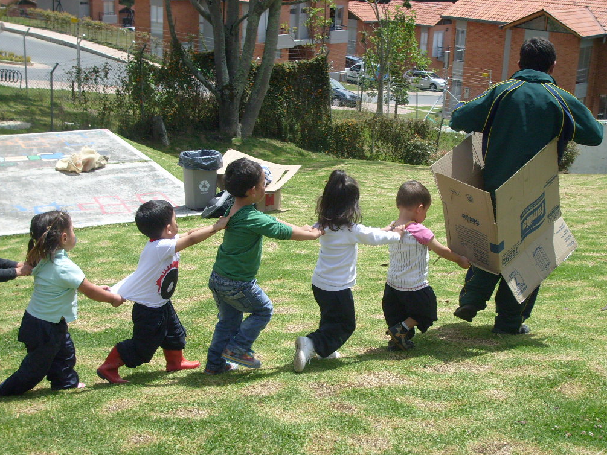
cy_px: 229
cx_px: 303
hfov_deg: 36.2
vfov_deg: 27.5
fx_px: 929
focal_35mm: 53
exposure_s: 1/250
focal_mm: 8.7
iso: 80
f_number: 8.4
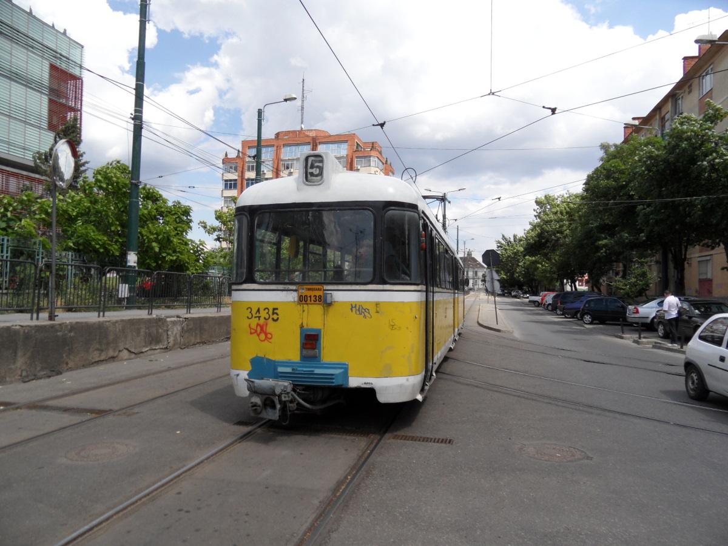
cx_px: 364
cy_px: 273
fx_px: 505
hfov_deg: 71.6
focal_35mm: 24
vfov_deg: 56.8
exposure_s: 1/750
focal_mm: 3.9
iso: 80
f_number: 3.2
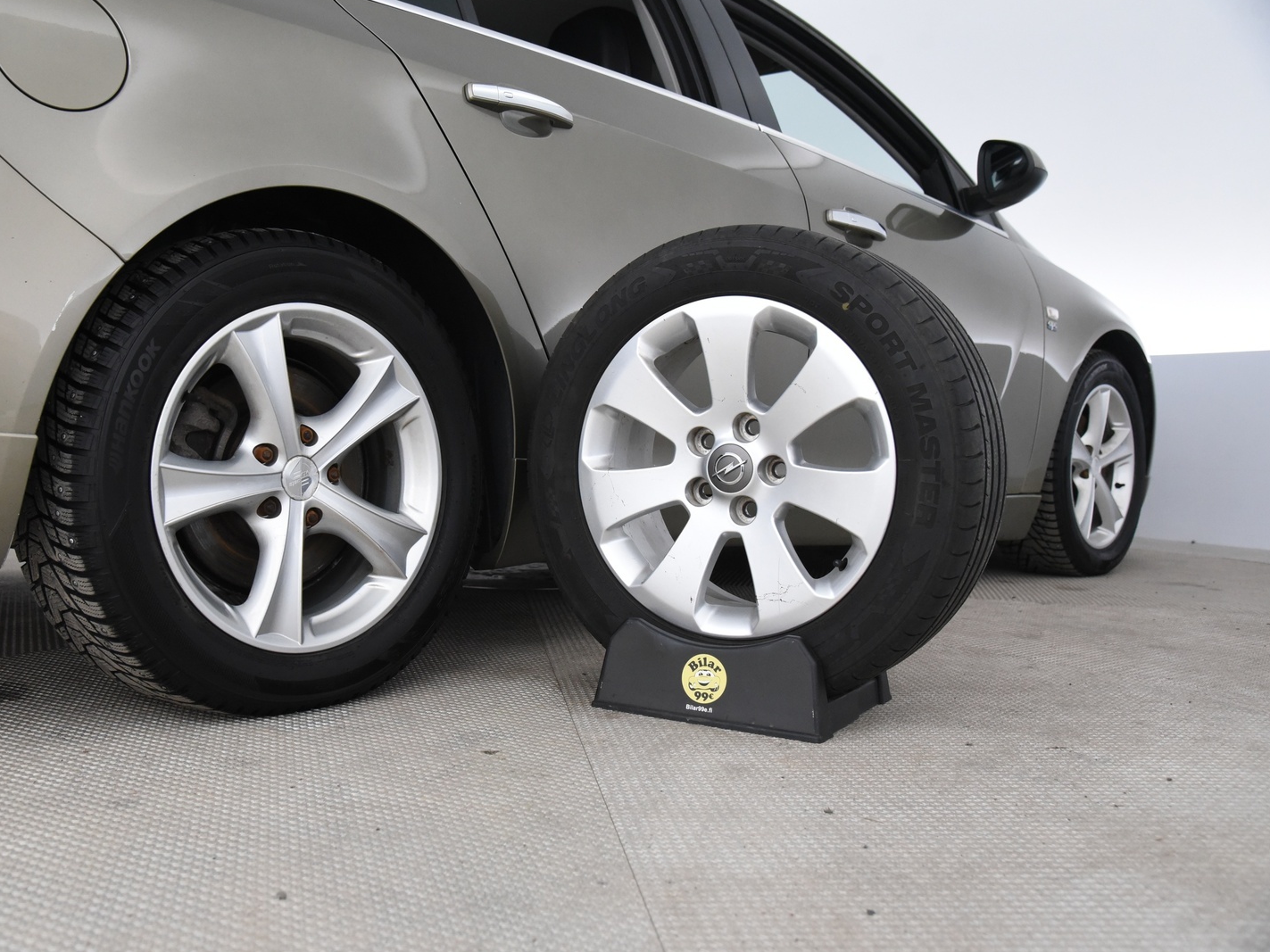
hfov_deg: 52.5
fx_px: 1284
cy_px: 476
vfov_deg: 40.7
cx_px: 549
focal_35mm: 35
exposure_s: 1/80
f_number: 5
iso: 4000
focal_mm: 32
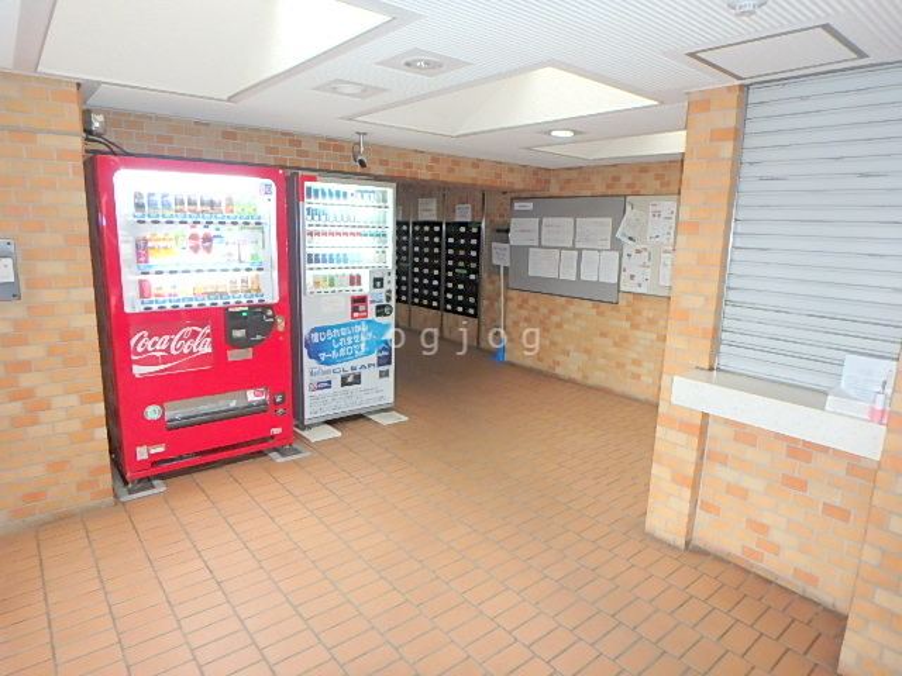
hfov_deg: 79.0
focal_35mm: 21
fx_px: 547
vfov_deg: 63.4
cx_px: 451
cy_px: 338
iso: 400
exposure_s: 1/30
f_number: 3.5
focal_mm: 3.7
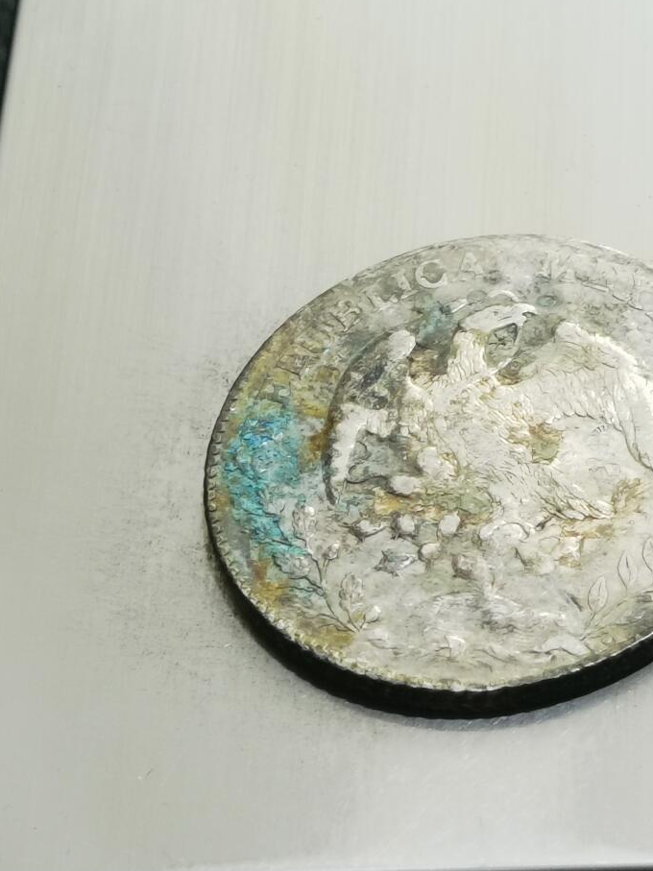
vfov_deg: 15.7
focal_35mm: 125
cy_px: 545
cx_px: 399
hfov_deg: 11.8
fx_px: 3145
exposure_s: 1/100
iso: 125
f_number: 1.9
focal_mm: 6.67
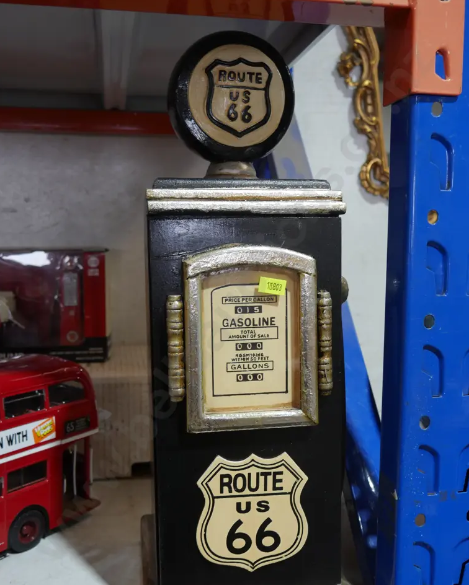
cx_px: 235
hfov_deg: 41.2
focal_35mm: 36
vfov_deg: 50.2
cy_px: 305
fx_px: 624
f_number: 4
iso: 400
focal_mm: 17
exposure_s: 1/60
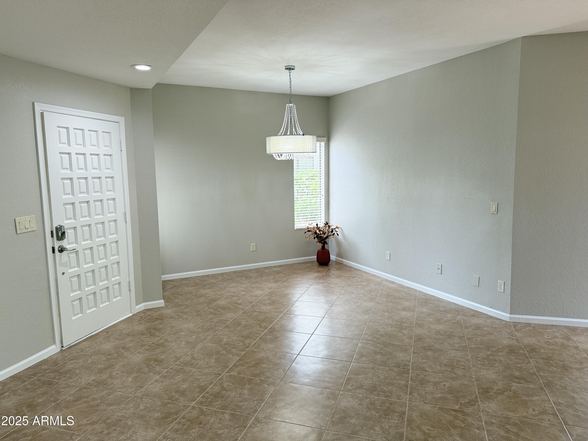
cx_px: 294
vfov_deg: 56.8
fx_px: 408
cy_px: 220
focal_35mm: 24
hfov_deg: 71.6
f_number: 1.78
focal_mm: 6.76
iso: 125
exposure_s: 1/138
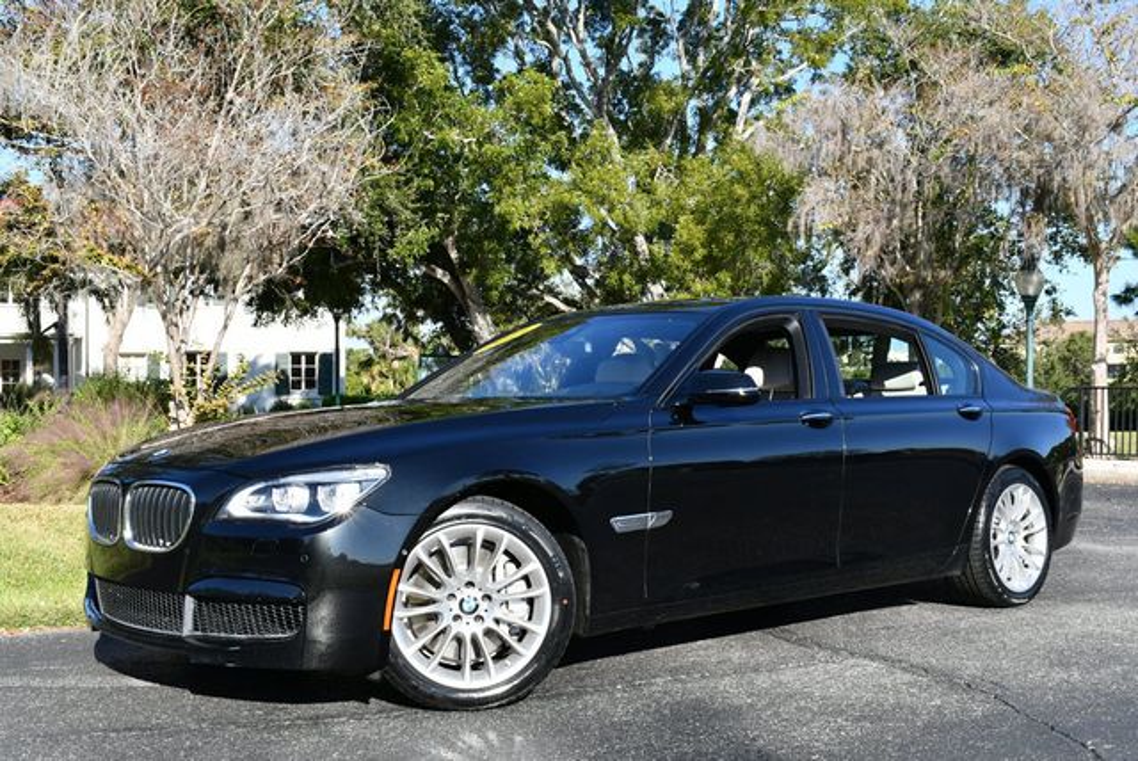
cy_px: 380
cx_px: 569
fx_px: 1392
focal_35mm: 44
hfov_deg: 44.5
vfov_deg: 30.6
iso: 140
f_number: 8
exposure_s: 1/250
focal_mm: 22
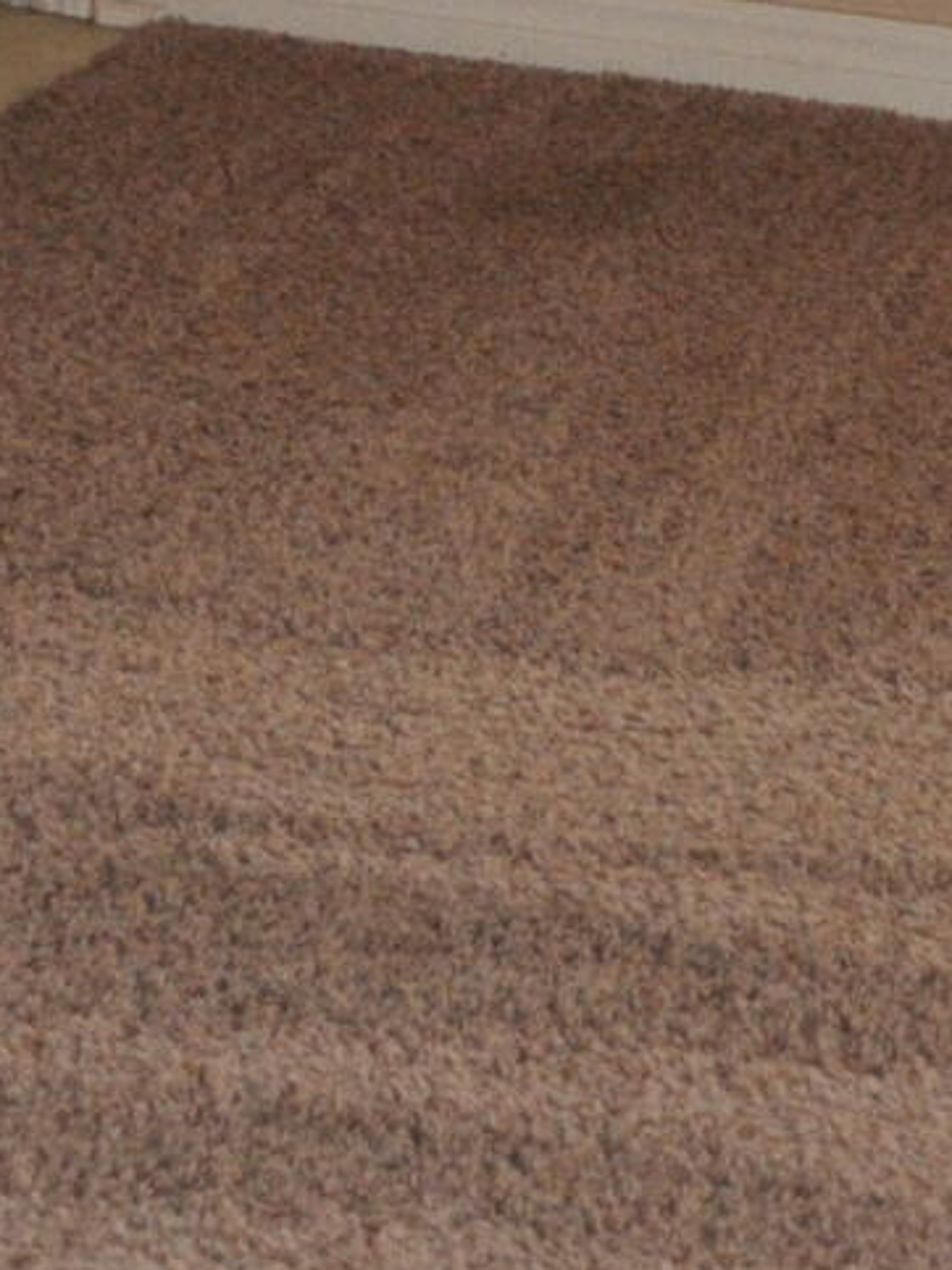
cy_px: -1128
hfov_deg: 7.5
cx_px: 442
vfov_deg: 9.5
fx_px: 7227
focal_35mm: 197
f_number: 3.8
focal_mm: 22
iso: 720
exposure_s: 1/125
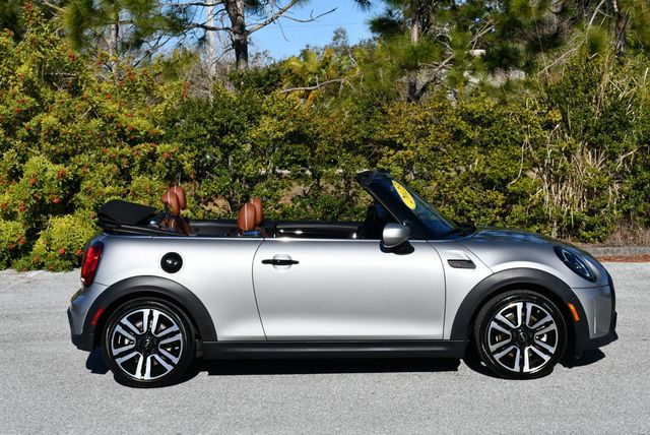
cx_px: 325
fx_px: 1301
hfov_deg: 28.0
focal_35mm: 72
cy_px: 218
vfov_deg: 19.0
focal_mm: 36
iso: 100
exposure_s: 1/320
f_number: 9
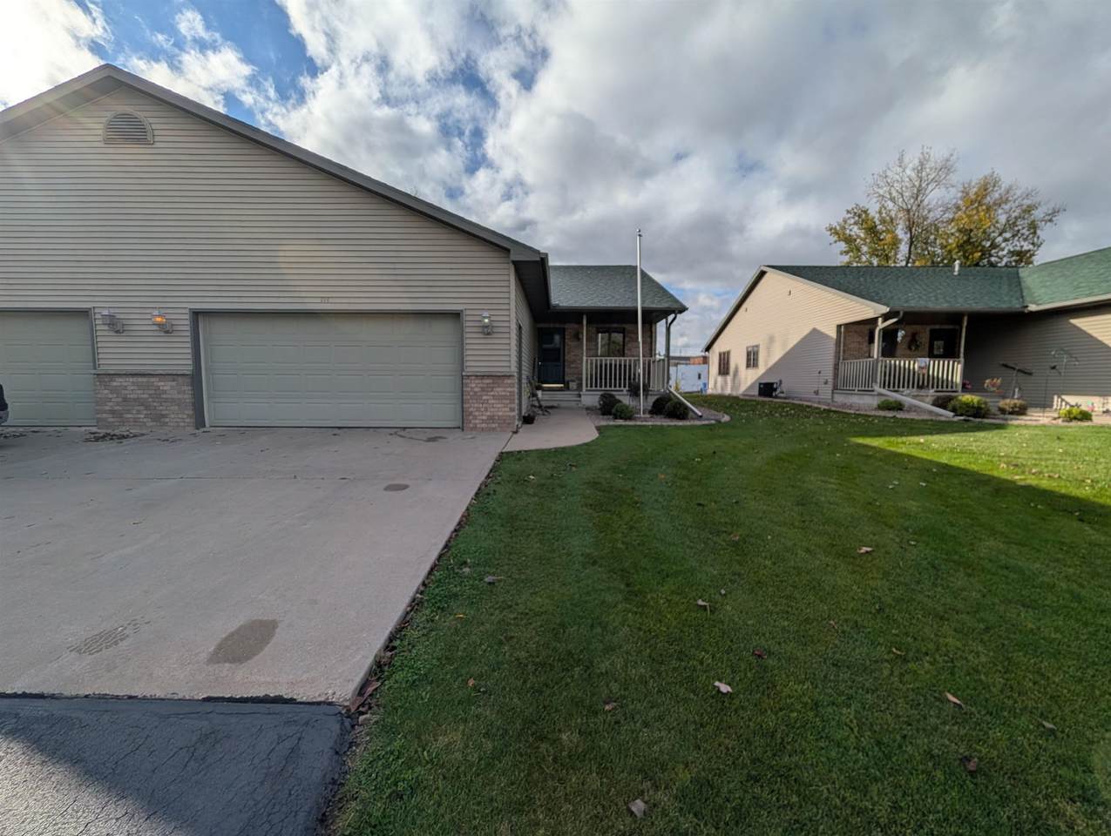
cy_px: 418
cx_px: 556
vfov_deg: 94.6
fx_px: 386
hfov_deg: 110.5
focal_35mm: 12
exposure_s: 1/7299
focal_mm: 2.02
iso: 45
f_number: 1.7
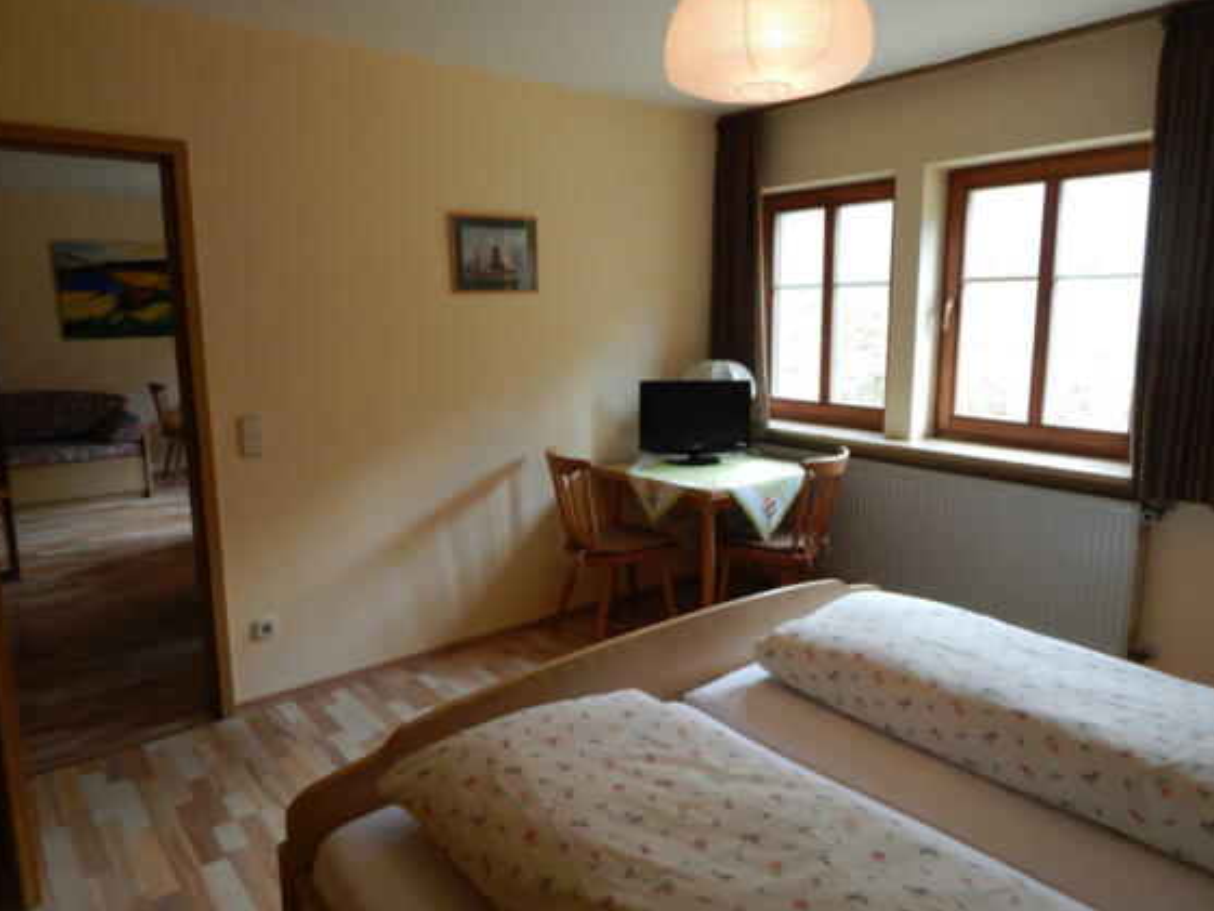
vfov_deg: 58.9
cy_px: 454
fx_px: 807
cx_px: 620
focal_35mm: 23
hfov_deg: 73.9
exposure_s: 1/30
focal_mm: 4
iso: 200
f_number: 3
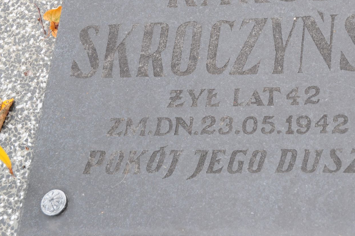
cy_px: 55
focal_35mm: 103
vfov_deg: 13.2
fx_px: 1015
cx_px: 242
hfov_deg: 19.8
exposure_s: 1/200
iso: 400
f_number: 7.1
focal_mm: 40
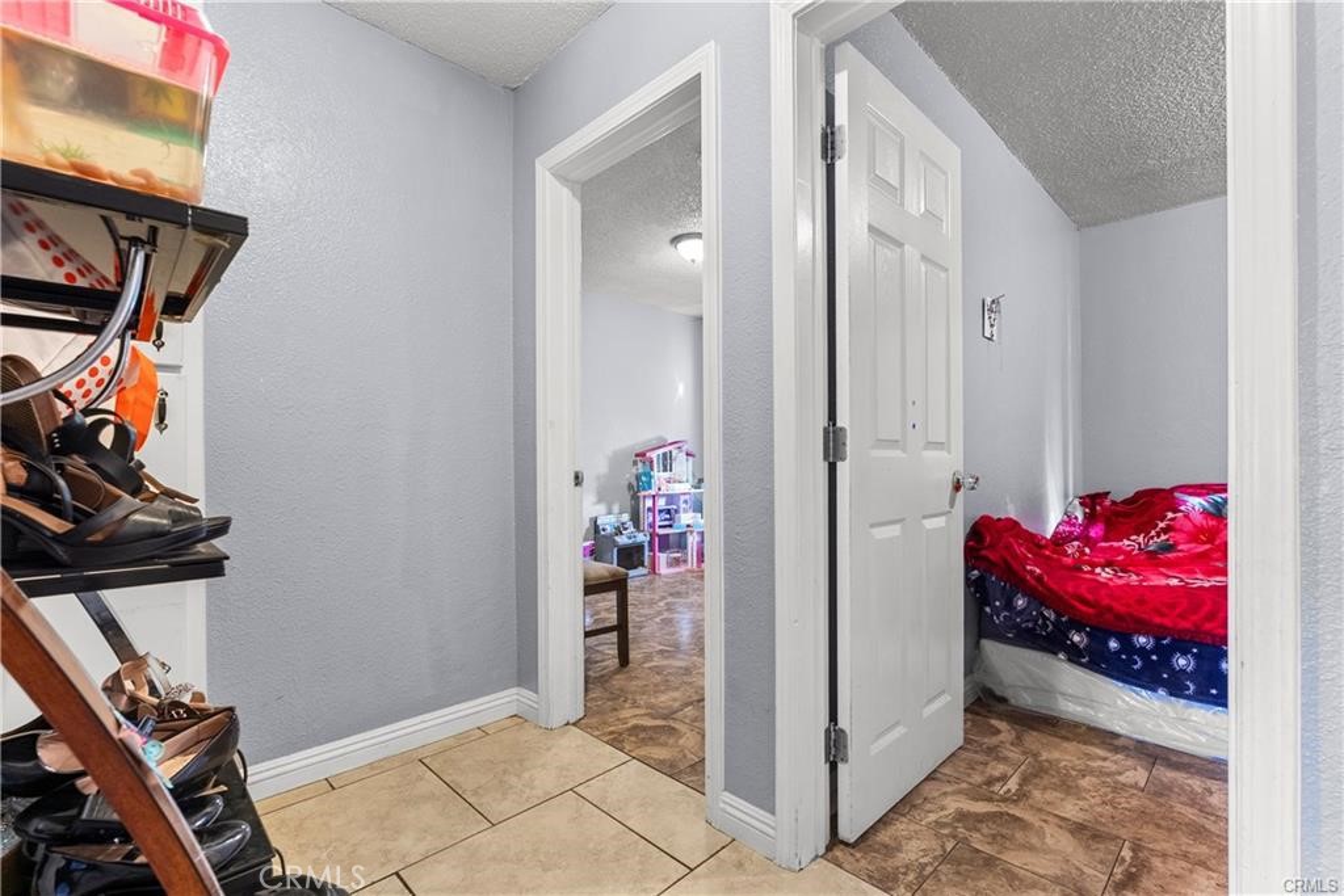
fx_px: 616
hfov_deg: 95.0
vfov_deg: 72.1
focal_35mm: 16
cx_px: 672
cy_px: 448
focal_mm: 16.5
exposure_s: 3.2
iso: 400
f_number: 8
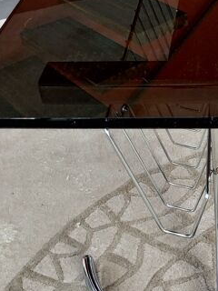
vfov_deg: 31.9
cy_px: 199
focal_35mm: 60
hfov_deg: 23.7
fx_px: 504
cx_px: 198
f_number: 1.9
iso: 200
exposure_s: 1/33
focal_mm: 3.94
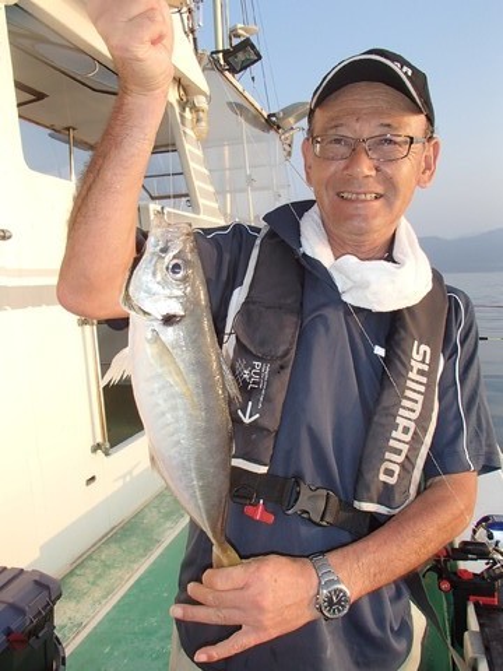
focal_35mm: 28
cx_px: 252
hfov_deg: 49.7
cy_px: 336
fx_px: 542
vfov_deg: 63.4
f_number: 3.9
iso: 100
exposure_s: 1/320
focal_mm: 5
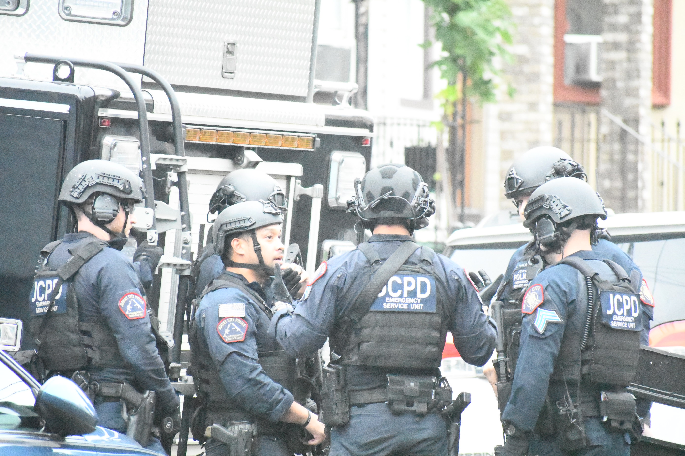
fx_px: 7420
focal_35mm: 390
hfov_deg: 5.3
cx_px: 342
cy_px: 228
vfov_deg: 3.5
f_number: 6
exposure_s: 1/2000
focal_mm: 260
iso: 51200
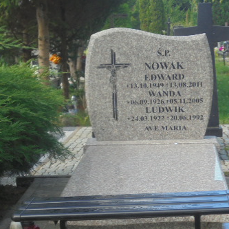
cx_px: 156
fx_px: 711
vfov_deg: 18.2
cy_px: 155
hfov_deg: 18.2
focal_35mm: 95
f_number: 5.2
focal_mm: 10.1
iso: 100
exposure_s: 1/100
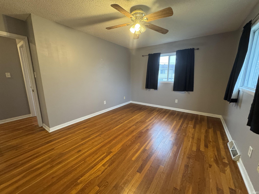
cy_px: 97
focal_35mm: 14
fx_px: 105
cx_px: 130
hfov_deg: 102.1
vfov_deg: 85.7
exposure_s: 1/60
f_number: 2.2
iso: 400
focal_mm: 2.22
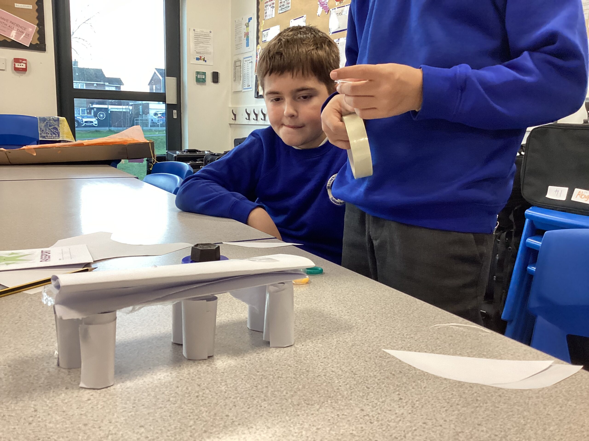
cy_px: 220
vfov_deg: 45.4
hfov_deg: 58.4
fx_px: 527
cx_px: 294
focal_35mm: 31
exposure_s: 1/50
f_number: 2.4
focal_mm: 3.3
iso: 125
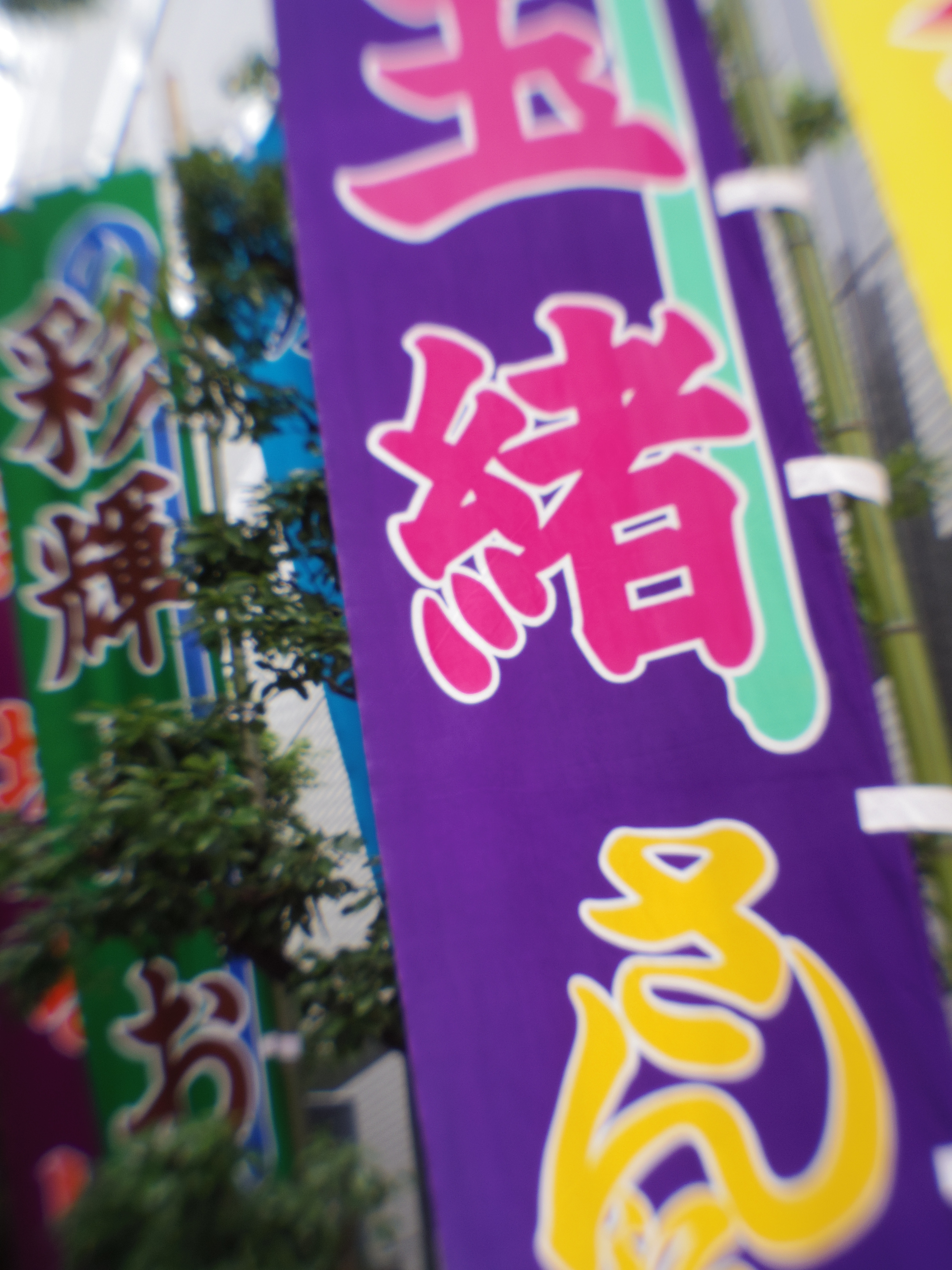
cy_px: 635
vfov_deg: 36.2
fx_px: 1943
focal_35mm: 53
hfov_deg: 27.5
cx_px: 476
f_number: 9
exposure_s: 1/40
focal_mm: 11.5
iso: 100
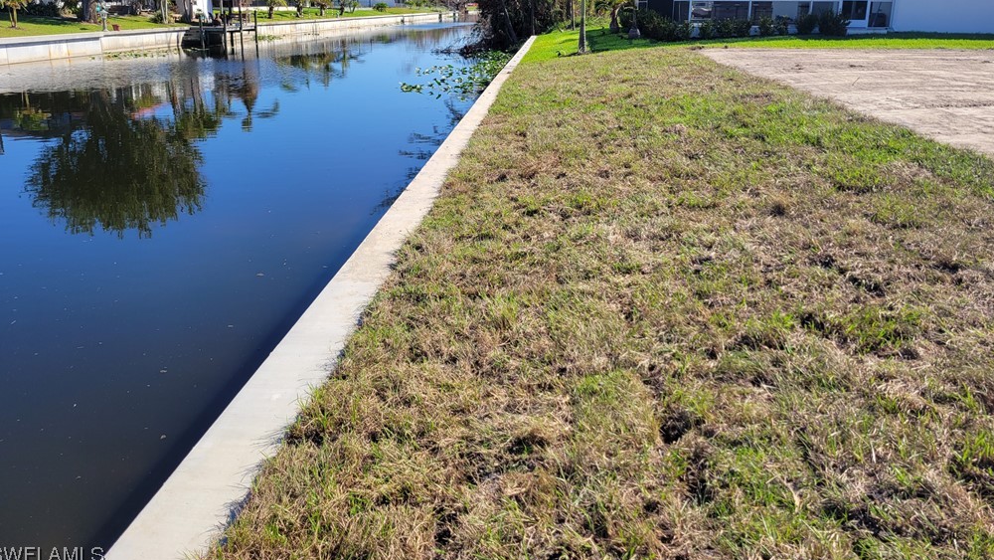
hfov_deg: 66.1
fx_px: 765
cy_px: 190
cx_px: 493
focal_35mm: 29
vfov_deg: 39.8
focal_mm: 5.4
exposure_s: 1/1879
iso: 40
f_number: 1.8
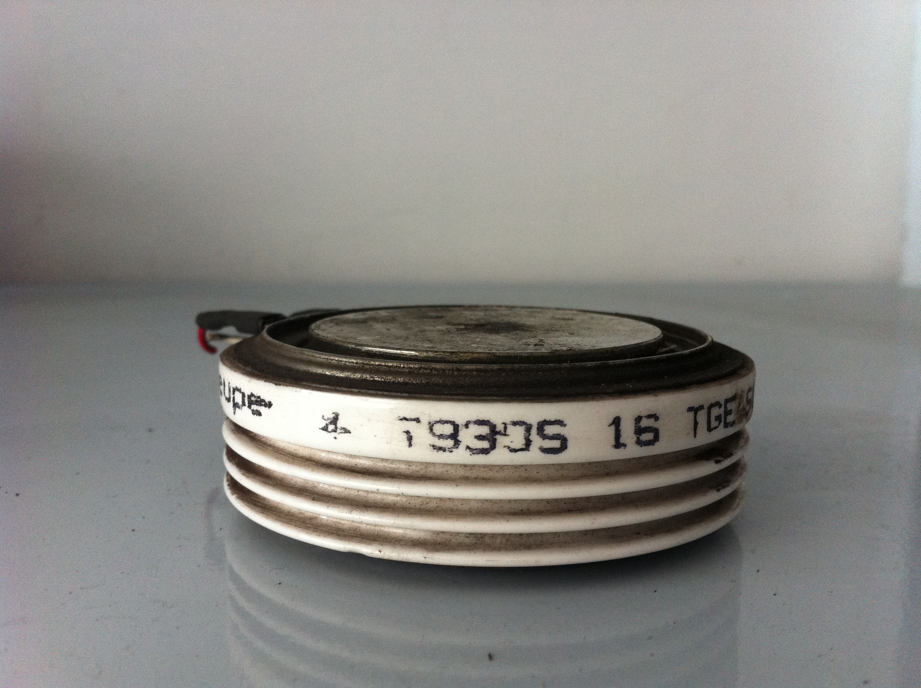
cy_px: 344
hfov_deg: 52.7
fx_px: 930
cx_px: 460
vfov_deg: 40.6
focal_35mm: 35
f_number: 2.8
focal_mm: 3.85
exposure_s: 1/15
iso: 160
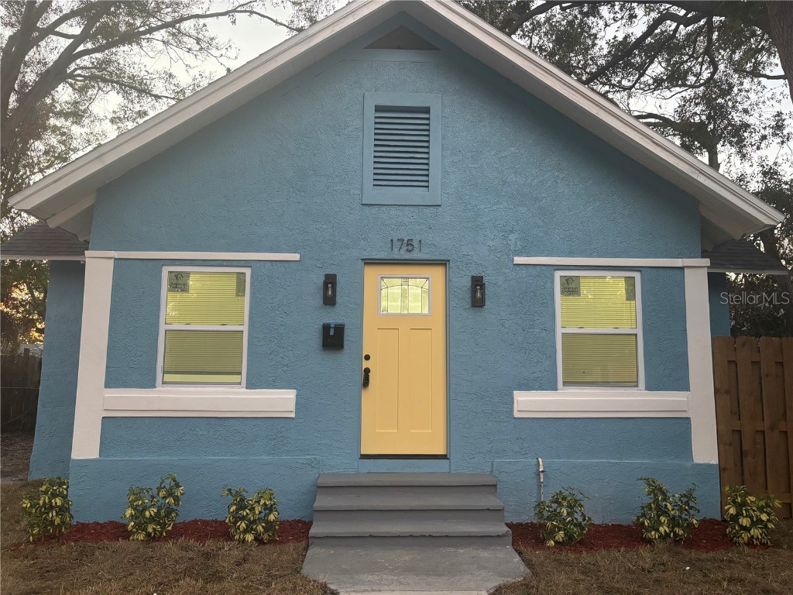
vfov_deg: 53.1
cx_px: 396
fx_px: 596
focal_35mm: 26
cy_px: 298
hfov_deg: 67.3
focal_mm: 5.96
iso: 250
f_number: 1.6
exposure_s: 1/60
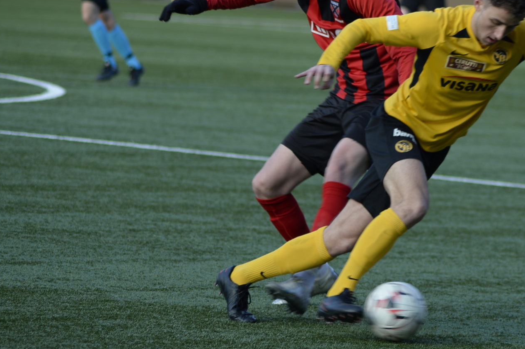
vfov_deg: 3.5
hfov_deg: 5.2
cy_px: 121
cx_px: 366
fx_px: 5740
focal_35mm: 394
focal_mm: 195
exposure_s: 1/250
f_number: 4.8
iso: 200
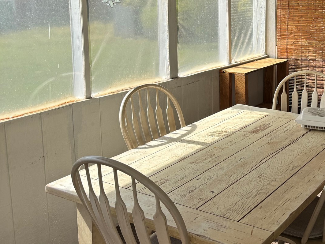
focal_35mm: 47
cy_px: 61
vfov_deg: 30.4
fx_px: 441
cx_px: 258
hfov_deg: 38.9
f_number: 1.6
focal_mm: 5.96
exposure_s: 1/1190
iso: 50
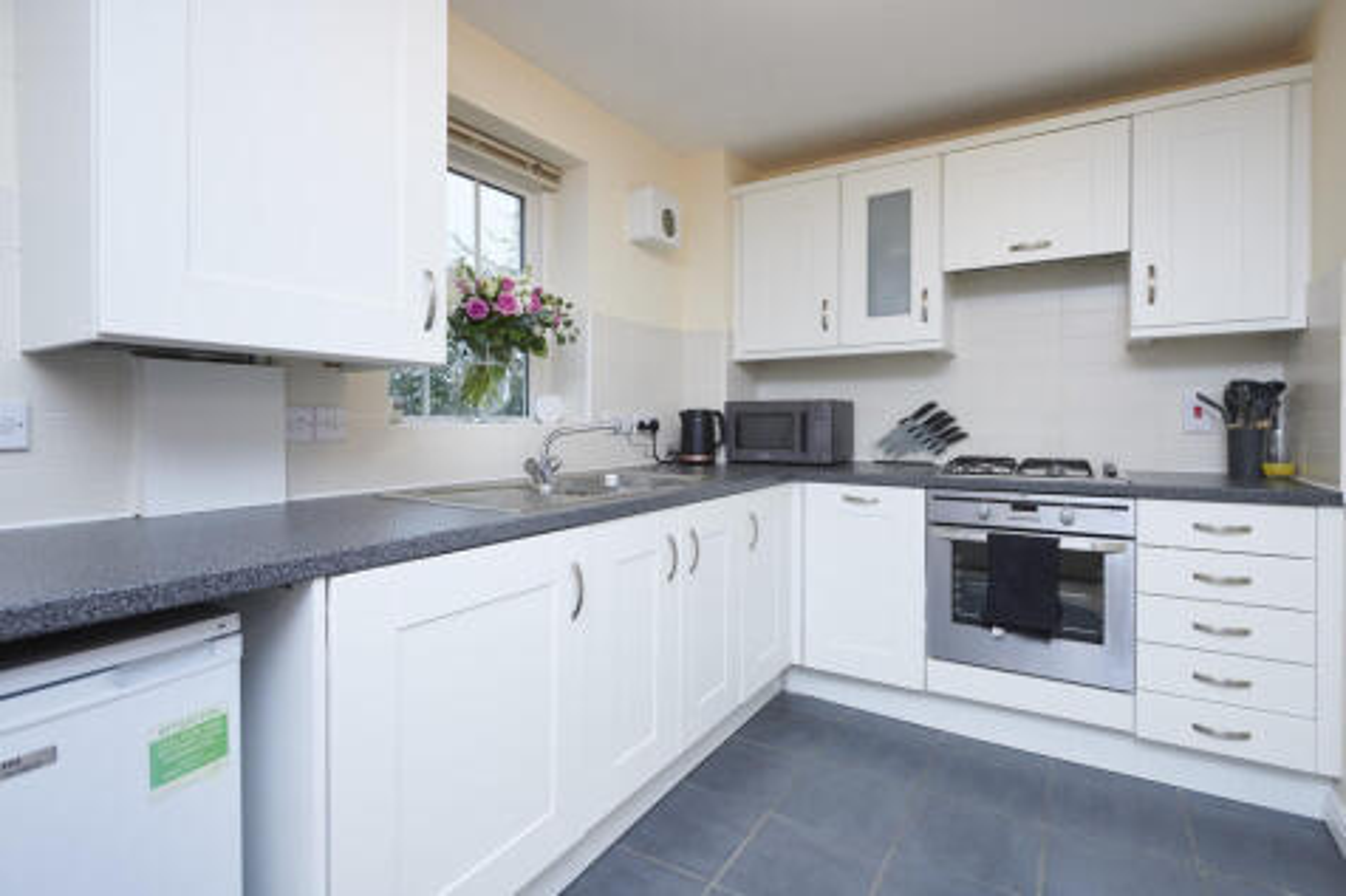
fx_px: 635
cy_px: 448
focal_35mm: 17
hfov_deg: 93.3
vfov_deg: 70.4
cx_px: 673
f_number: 8
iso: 800
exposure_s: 1/60
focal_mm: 17
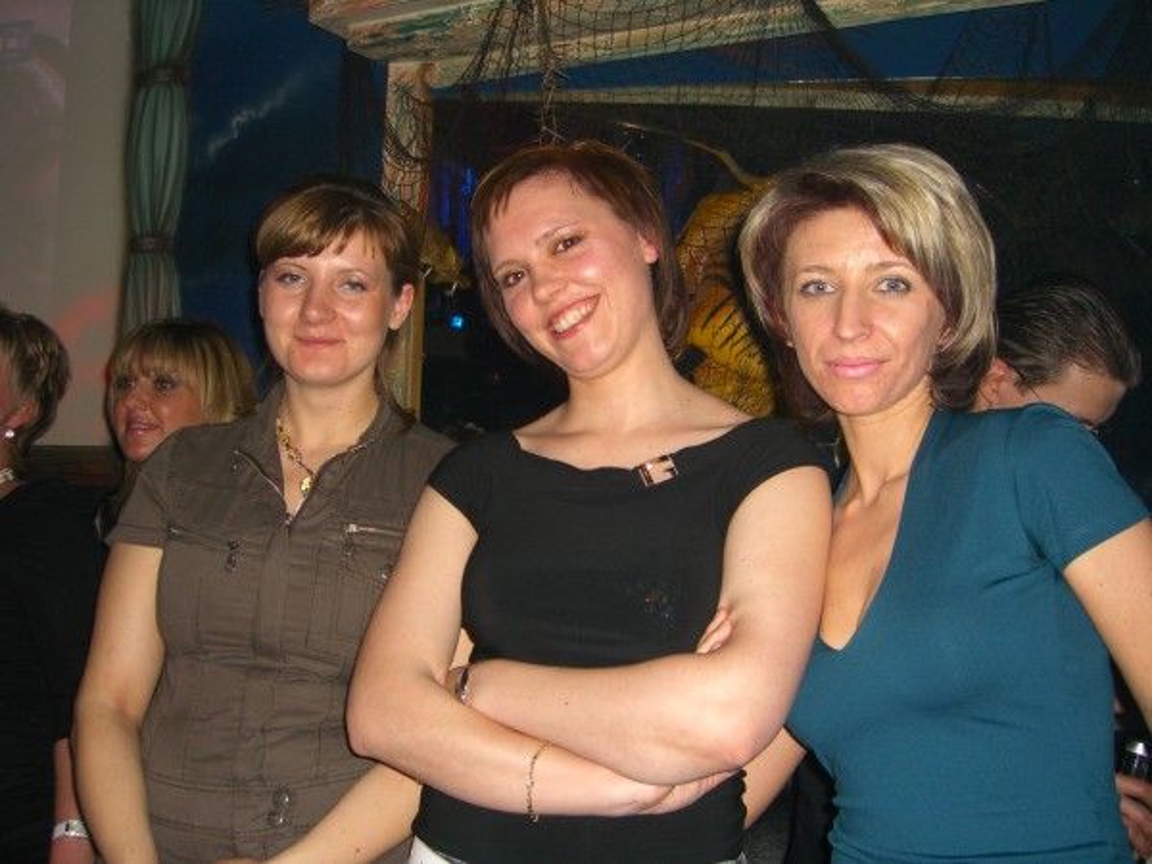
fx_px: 1265
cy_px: 432
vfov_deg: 37.7
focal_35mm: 38
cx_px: 576
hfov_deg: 49.0
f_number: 2.8
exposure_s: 1/60
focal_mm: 7.9
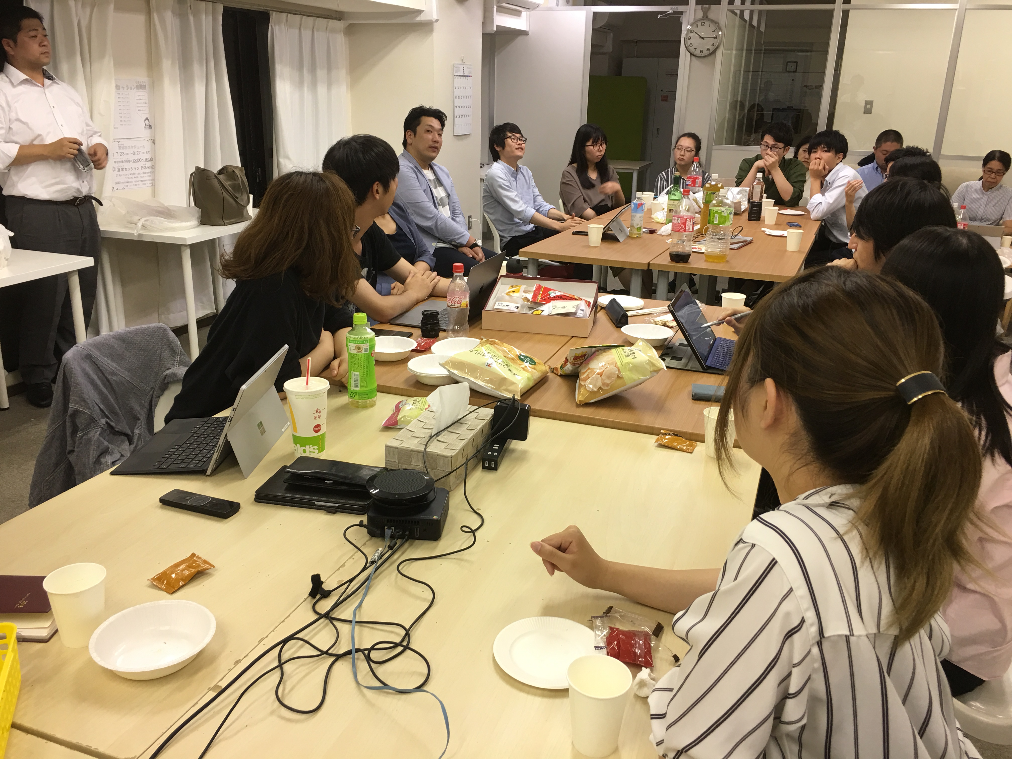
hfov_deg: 61.7
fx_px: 848
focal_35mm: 29
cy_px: 380
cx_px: 506
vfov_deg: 48.2
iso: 25
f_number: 2.2
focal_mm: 4.15
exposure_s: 1/15
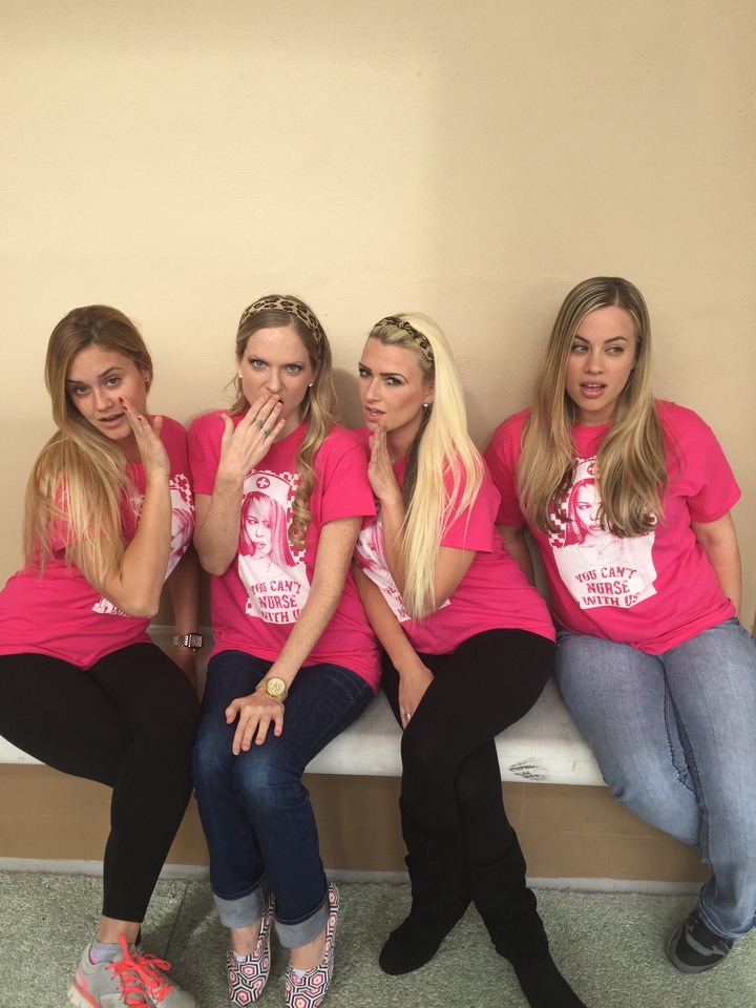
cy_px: 504
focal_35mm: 29
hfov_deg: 48.2
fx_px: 844
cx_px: 378
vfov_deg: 61.7
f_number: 2.2
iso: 32
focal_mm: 4.15
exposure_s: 1/608
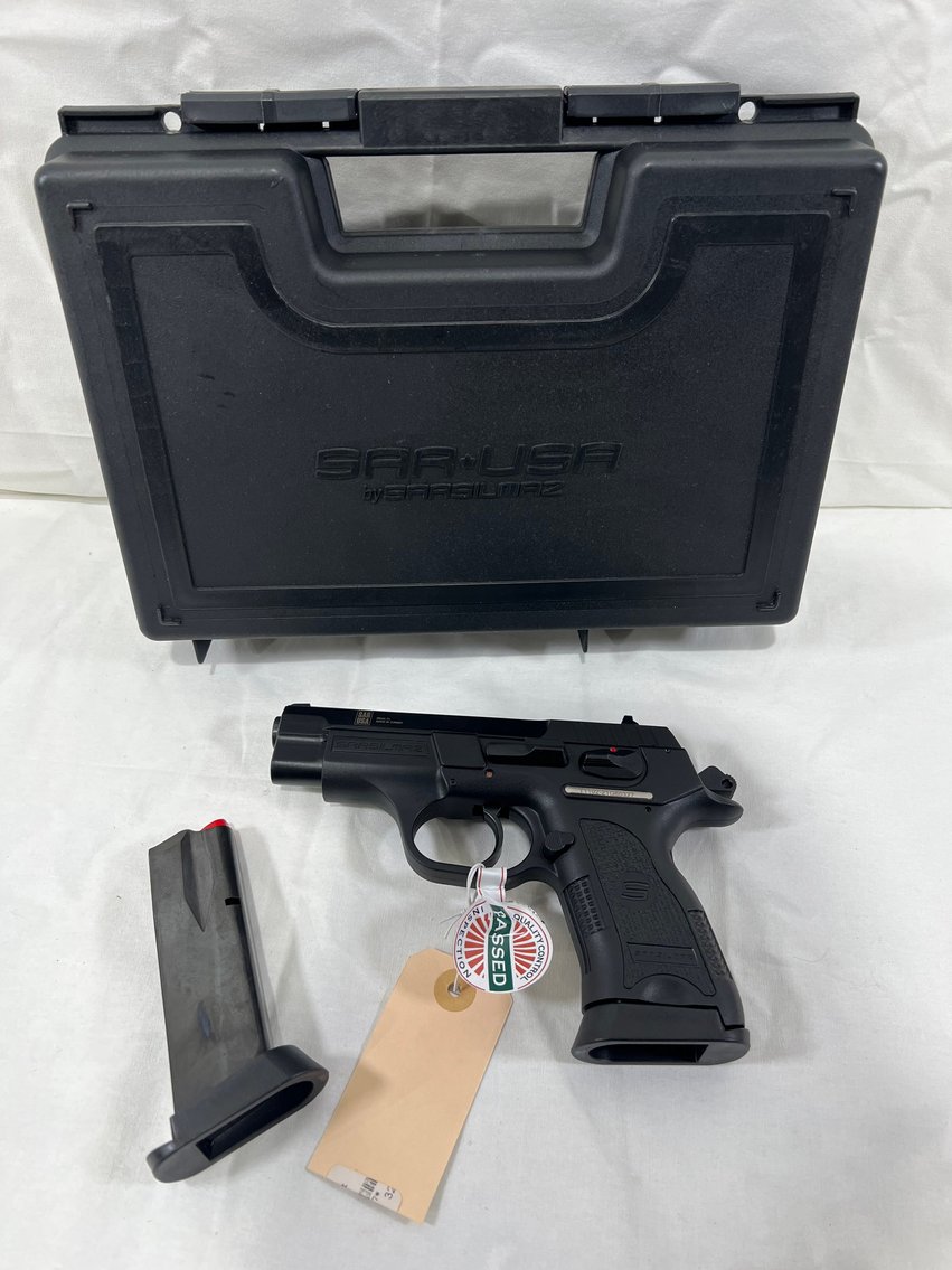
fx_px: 954
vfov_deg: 67.3
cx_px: 476
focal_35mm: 26
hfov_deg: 53.1
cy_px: 635
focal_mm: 5.7
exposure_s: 1/120
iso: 64
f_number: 1.5
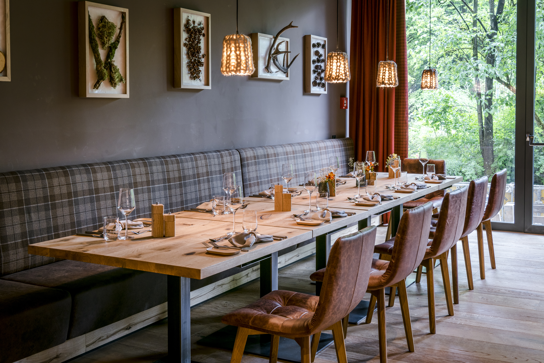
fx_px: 680
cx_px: 272
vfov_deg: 29.9
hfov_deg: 43.6
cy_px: 182
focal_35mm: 45
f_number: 13
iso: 200
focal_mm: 45
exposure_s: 1/1.25
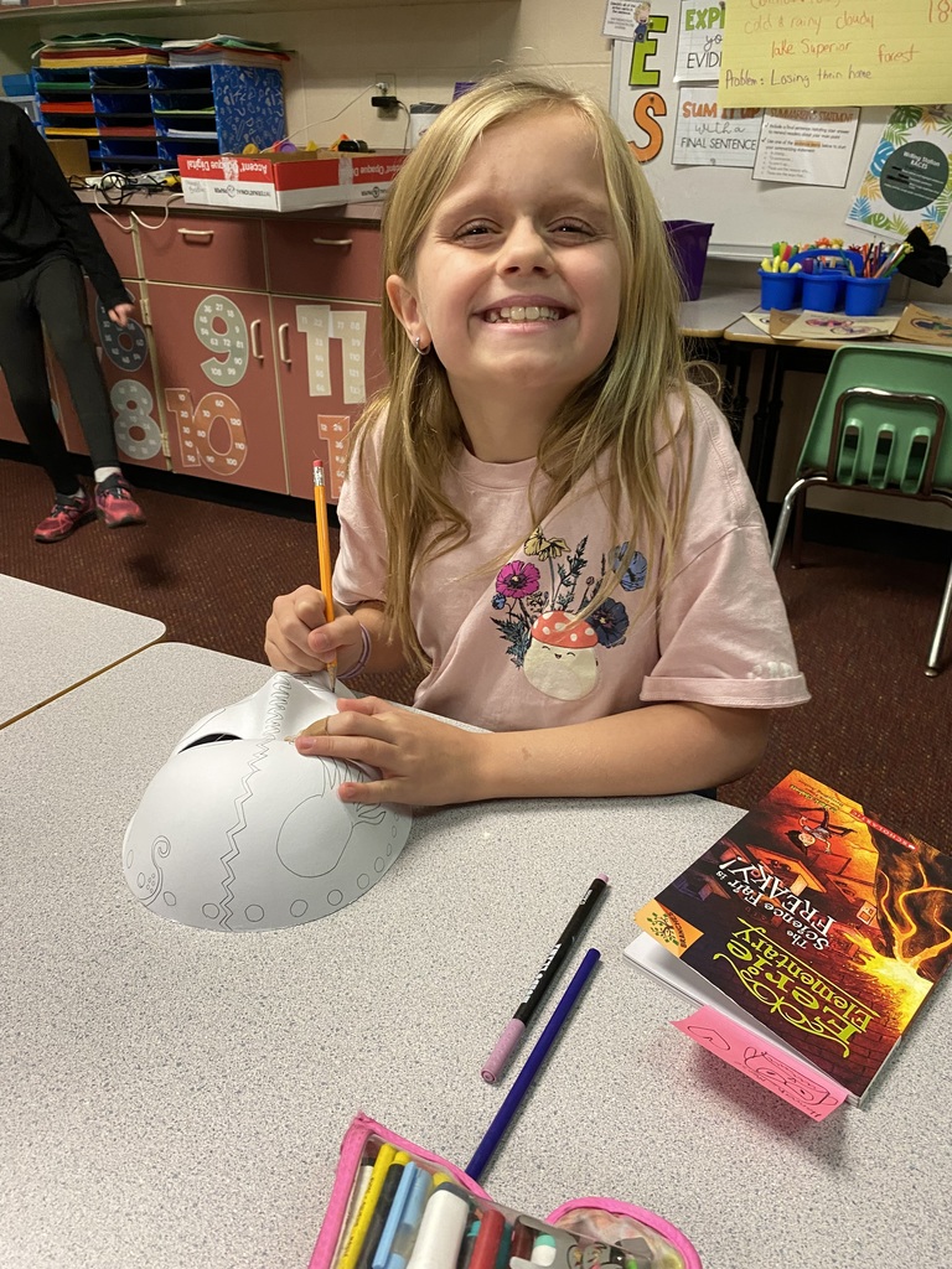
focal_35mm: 26
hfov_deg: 53.1
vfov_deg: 67.3
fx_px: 953
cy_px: 634
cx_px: 476
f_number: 1.8
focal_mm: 4.25
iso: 320
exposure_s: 1/60
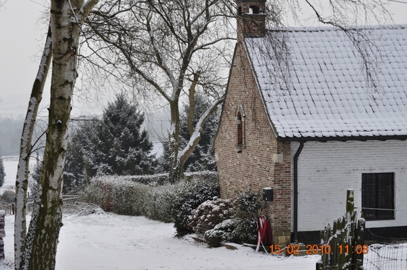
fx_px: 931
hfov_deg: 24.7
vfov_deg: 16.5
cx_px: 204
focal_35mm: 82
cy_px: 135
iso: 200
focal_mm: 55
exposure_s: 1/350
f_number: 11
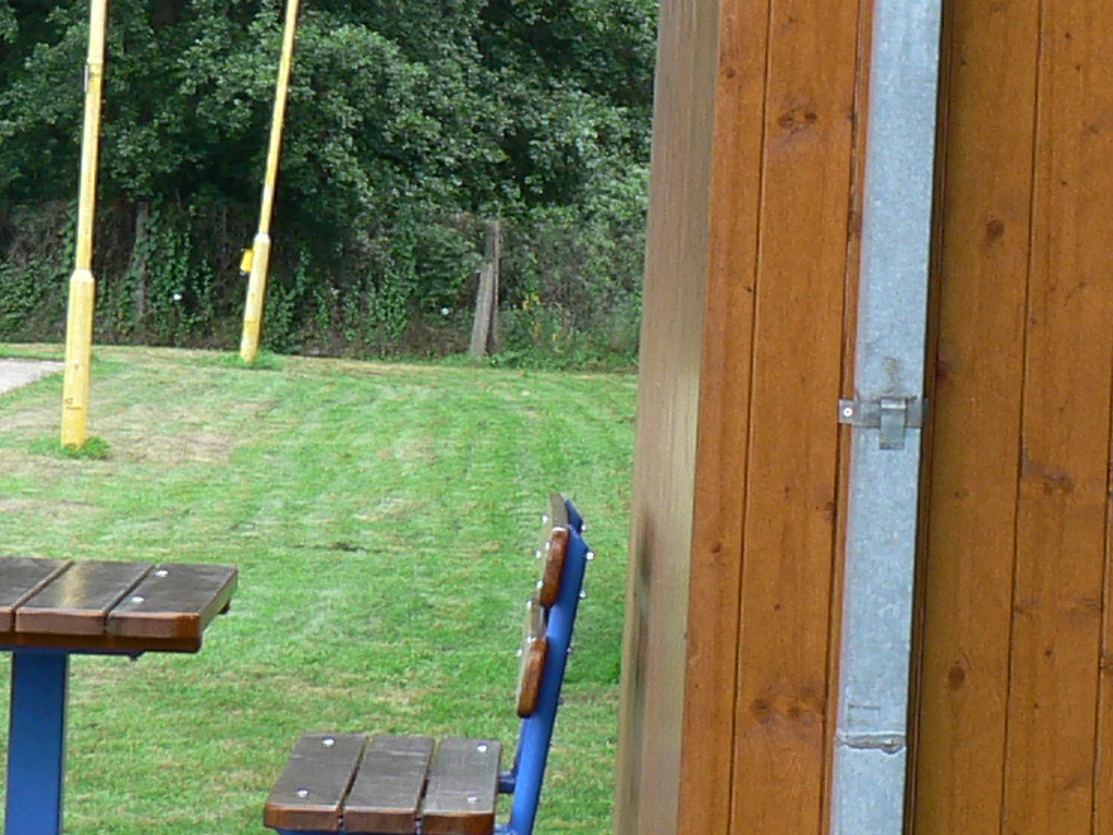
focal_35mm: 193
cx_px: 947
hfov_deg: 10.2
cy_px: -10
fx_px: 6204
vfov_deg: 7.7
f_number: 4
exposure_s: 1/80
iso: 80
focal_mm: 9.3
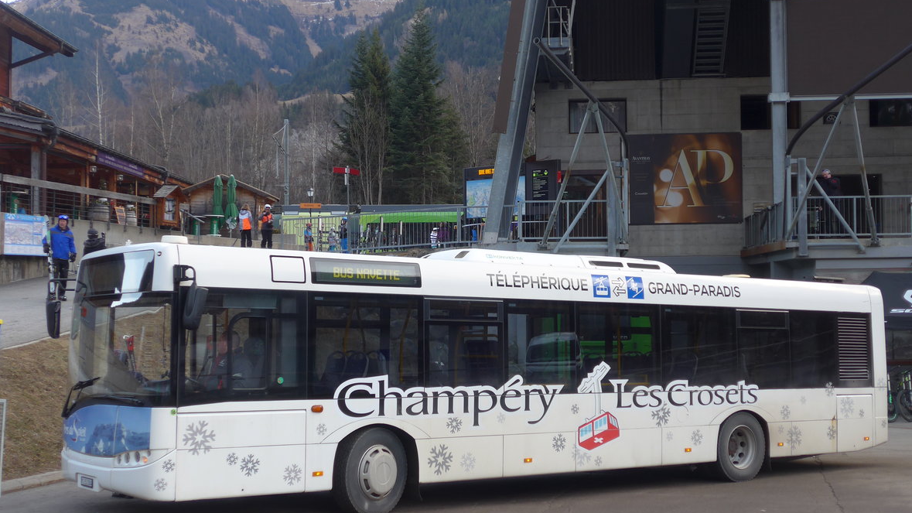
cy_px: 252
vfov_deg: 23.5
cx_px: 463
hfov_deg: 40.6
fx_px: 1233
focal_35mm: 51
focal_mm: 9.5
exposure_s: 1/160
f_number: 3
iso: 80
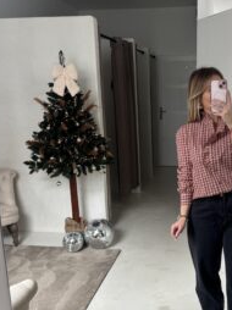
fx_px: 367
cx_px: 172
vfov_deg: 45.4
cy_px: 193
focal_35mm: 41
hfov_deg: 34.4
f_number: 1.6
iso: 80
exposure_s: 1/50
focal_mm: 5.96
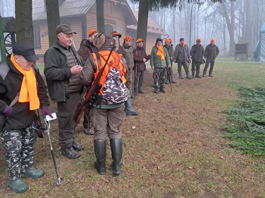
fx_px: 222
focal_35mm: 29
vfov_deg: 48.1
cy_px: 85
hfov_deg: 61.6
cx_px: 138
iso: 250
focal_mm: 5.23
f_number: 1.8
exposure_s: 1/50
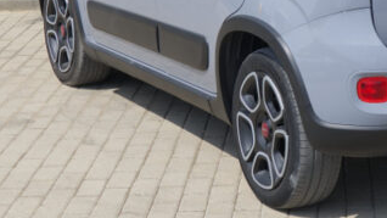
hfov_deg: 16.9
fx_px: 1283
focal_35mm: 125
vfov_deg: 9.6
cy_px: -19
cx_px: 369
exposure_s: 1/320
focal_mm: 24.9
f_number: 8
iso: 160
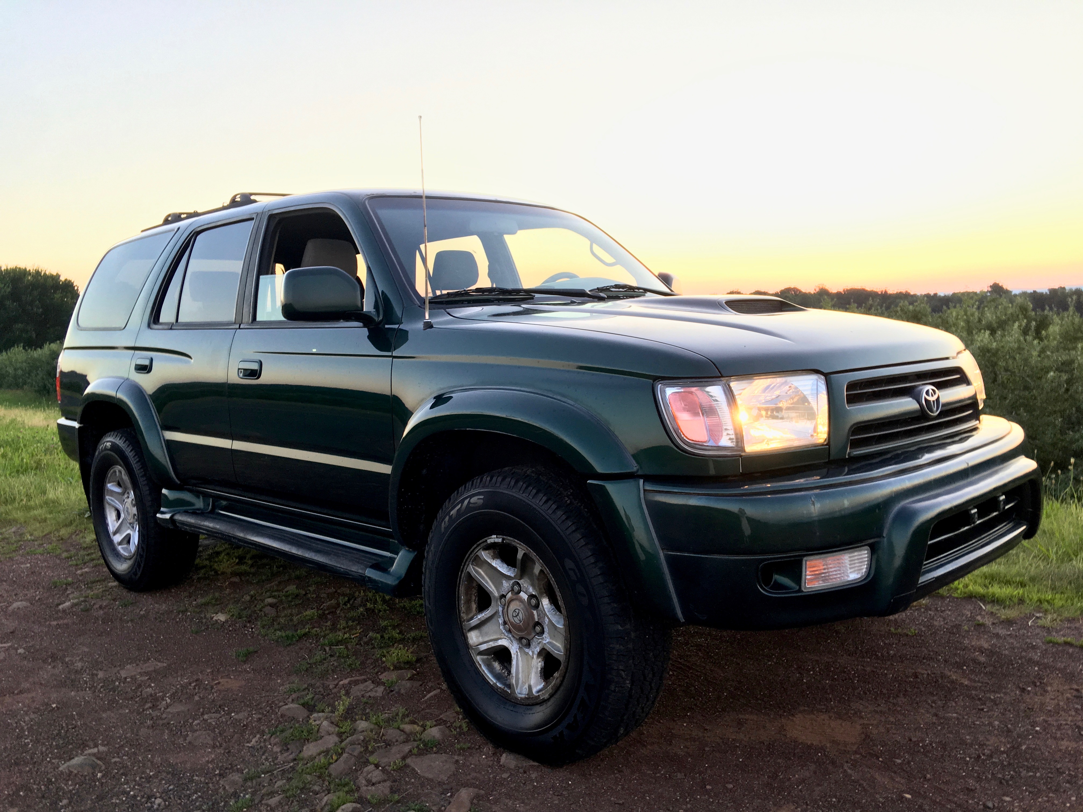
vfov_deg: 48.2
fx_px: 907
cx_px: 542
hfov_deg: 61.7
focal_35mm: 29
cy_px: 406
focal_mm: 4.15
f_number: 2.2
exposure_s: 1/30
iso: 40
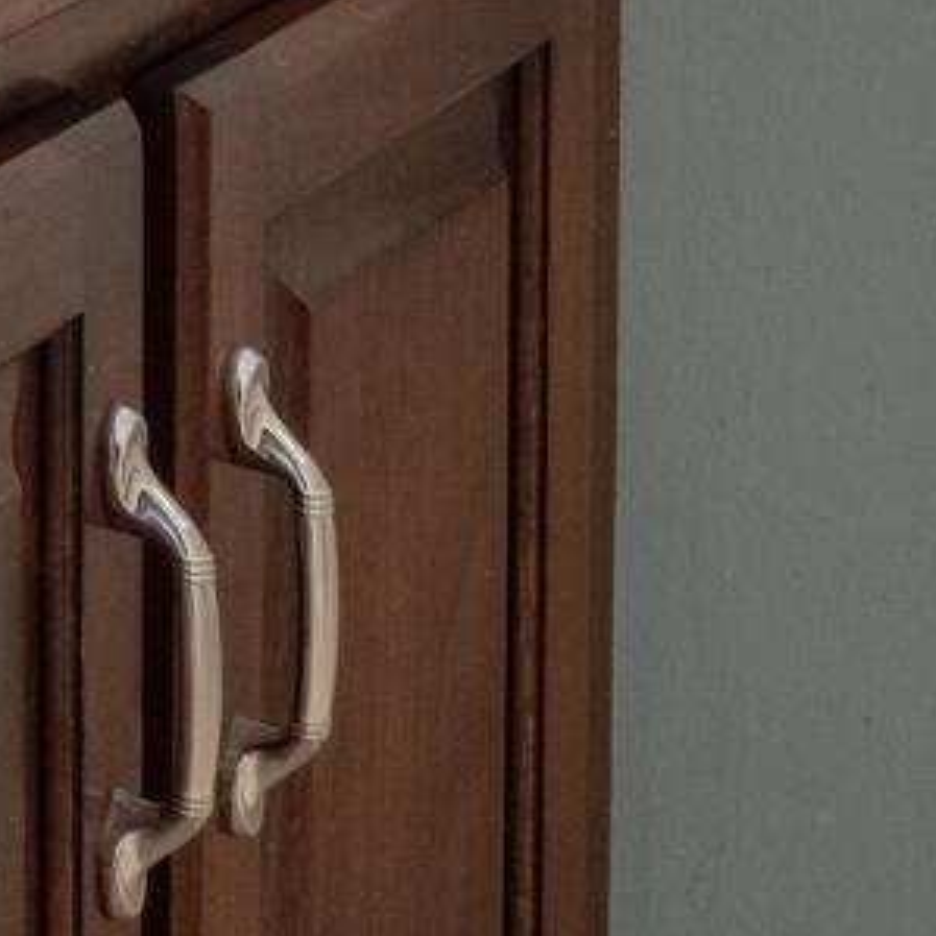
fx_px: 4956
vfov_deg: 9.3
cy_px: -1512
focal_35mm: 162
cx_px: -2357
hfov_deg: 8.2
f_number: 11
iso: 400
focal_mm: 19
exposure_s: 1/4
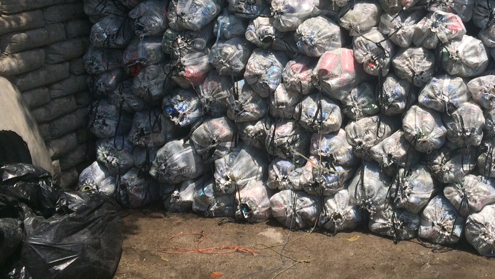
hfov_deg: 34.5
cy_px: 52
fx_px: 788
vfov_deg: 19.8
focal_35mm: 60
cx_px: 344
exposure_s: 1/2415
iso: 40
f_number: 2.2
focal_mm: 4.12
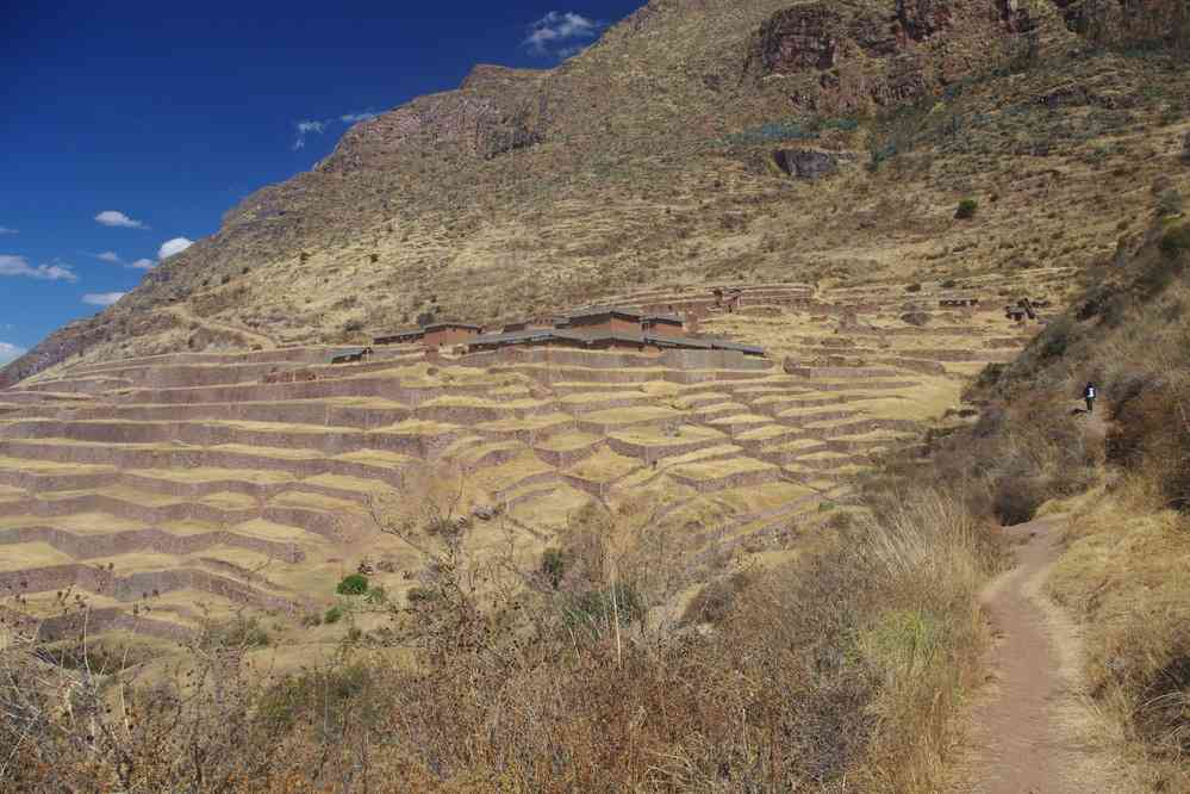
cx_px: 595
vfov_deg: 43.6
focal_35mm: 30
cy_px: 397
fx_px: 992
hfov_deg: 61.9
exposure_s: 1/100
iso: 200
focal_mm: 20
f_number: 11
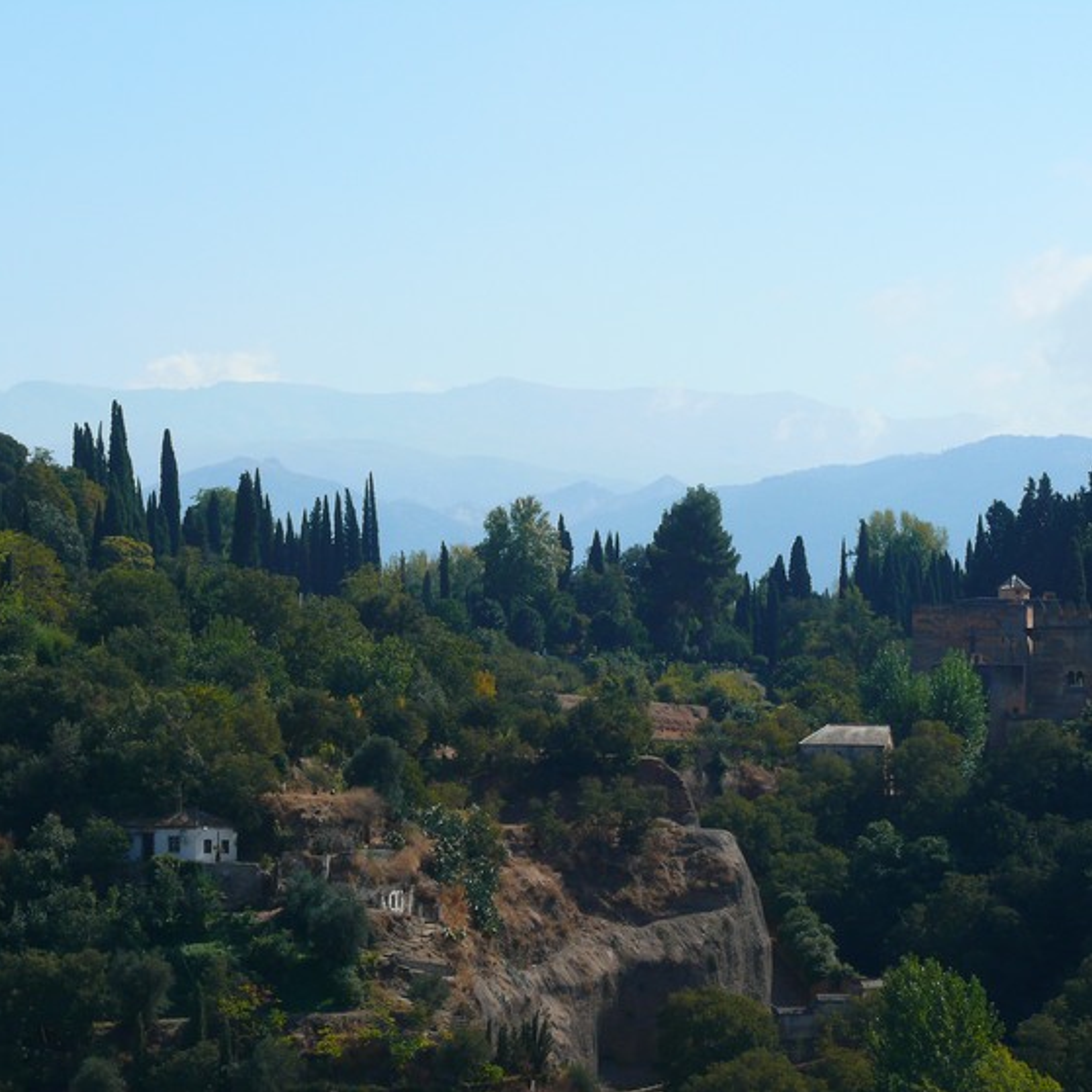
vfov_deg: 12.6
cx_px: 607
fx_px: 4961
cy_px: 548
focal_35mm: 139
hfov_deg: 12.6
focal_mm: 24.8
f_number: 5.6
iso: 100
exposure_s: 1/250
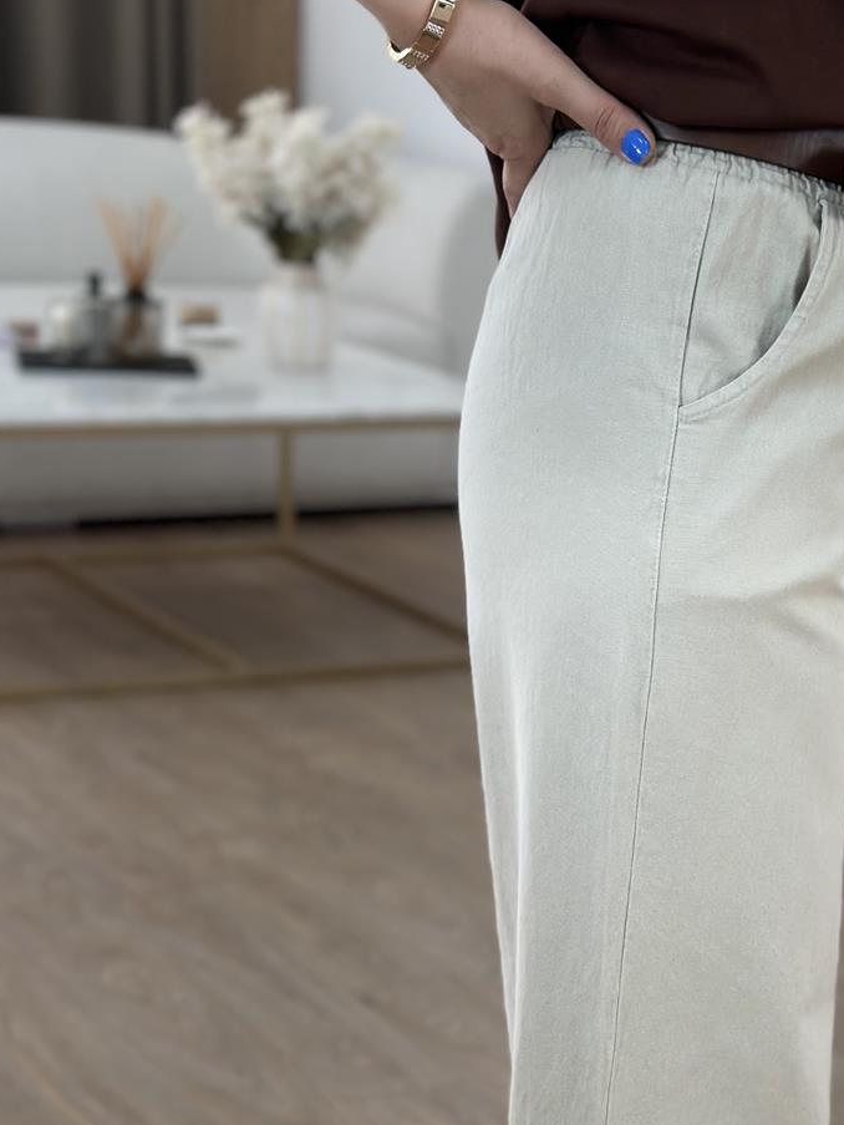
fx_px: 2763
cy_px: 973
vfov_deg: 22.6
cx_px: 690
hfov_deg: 17.2
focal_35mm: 85
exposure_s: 1/302
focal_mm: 6.86
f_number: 1.78
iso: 80
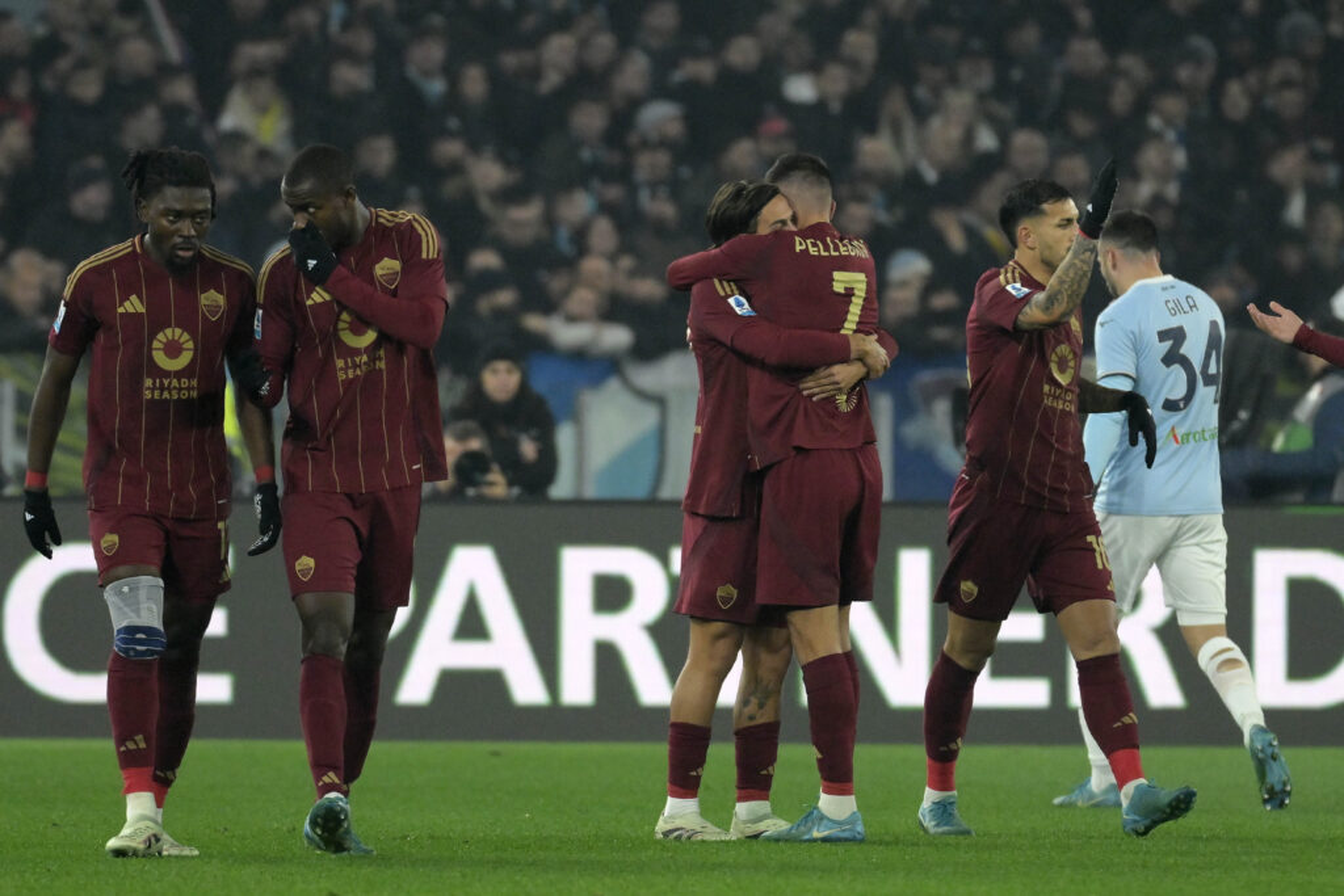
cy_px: 448
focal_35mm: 600
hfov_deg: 3.4
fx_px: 22402
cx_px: 672
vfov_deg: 2.3
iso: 3200
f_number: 5
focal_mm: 400
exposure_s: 1/1250
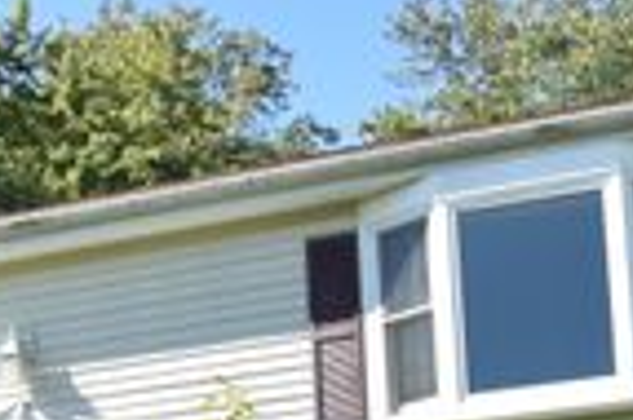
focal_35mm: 105
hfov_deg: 19.3
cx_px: 124
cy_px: 573
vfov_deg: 12.5
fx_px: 1844
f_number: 9
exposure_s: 1/320
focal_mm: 20
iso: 200
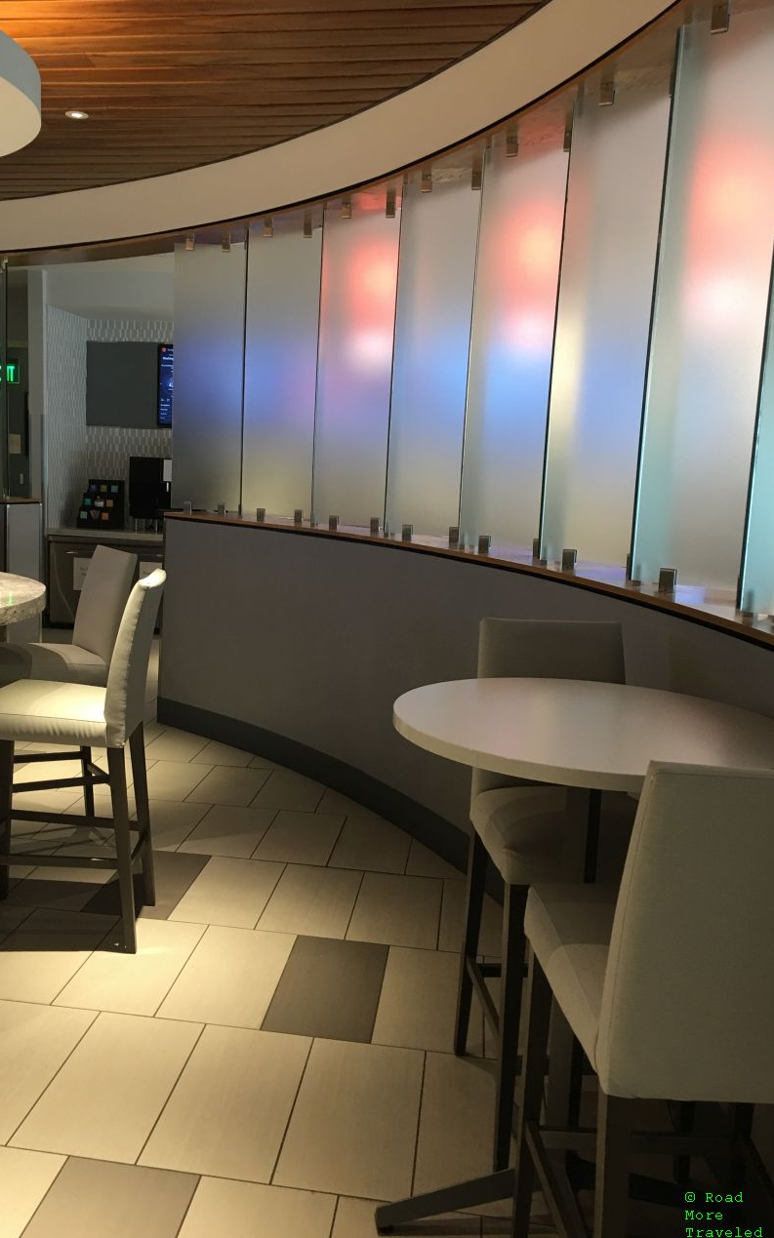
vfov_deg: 61.2
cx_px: 314
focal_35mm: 31
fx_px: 1046
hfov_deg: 40.4
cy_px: 617
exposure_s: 1/15
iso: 50
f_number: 2.2
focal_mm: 4.15
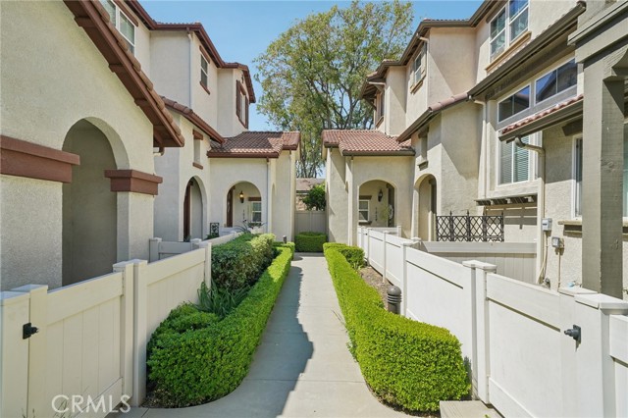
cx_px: 314
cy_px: 209
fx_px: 296
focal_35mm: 17
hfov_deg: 93.3
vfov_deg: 70.4
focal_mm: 17
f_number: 8
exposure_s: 1/200
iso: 100
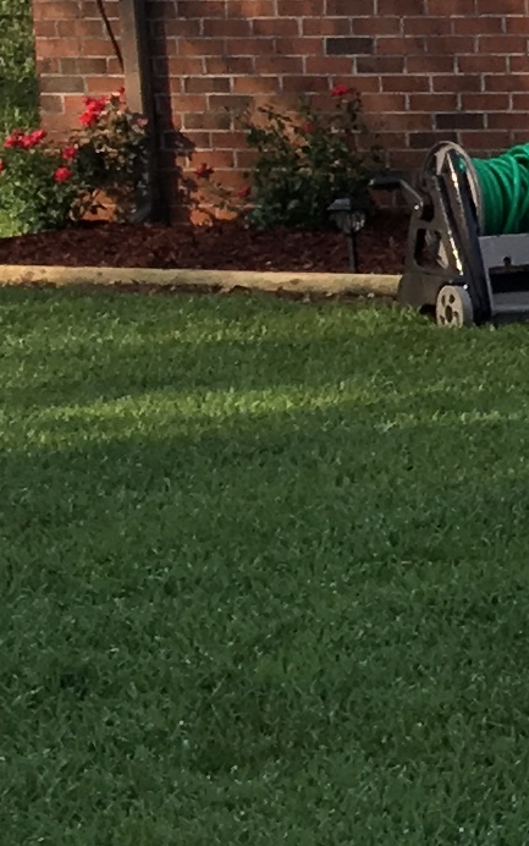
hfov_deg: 6.0
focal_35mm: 179
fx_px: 4126
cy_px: 386
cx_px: 2231
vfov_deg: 11.7
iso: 25
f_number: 2.2
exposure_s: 1/469
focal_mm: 4.15
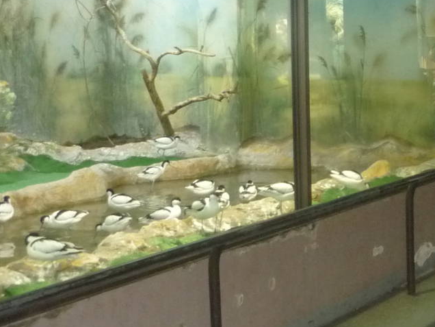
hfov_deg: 21.9
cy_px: 111
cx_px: 510
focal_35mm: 83
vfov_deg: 17.7
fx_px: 1043
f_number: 2.8
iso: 400
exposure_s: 1/30
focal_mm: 5.5
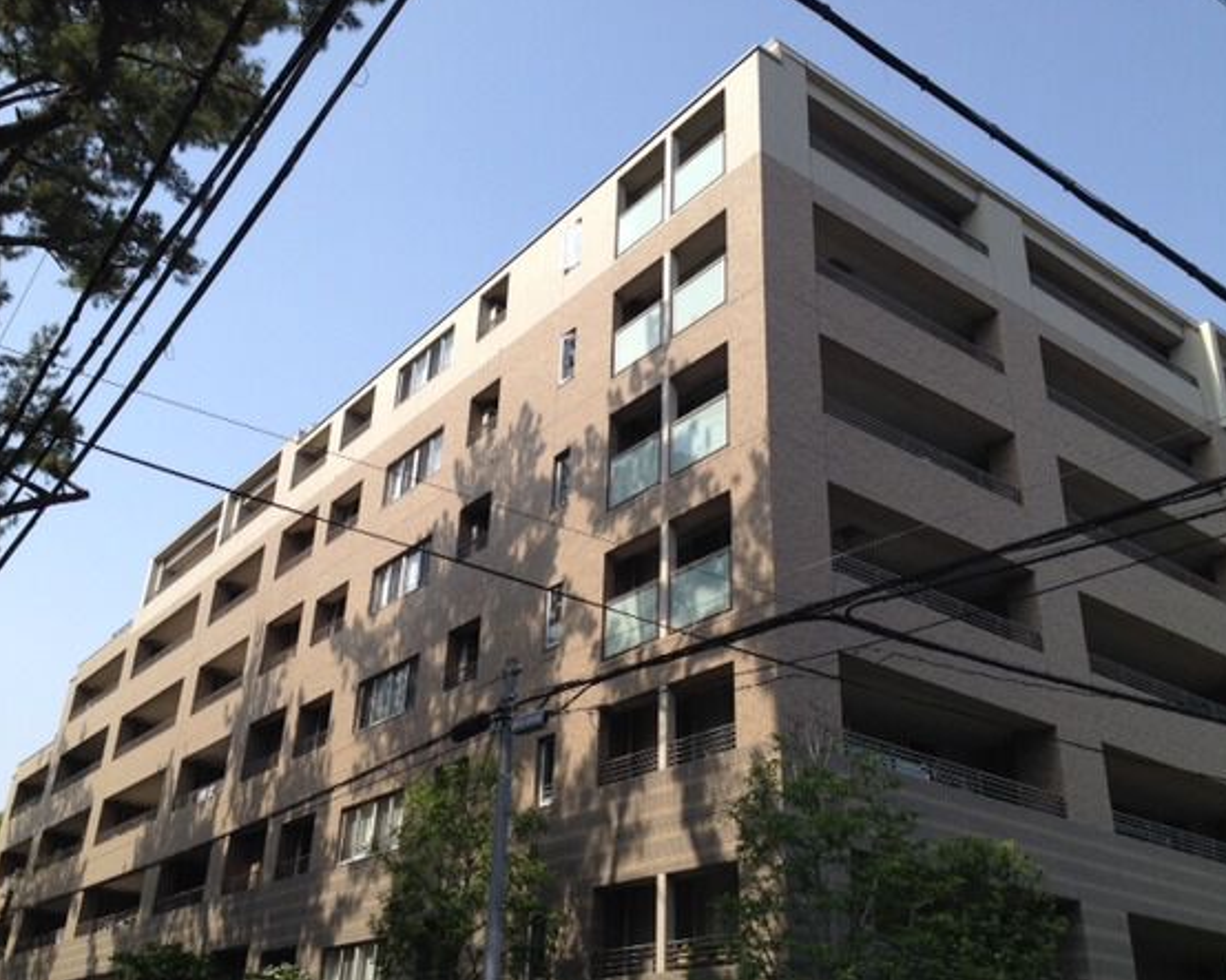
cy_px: 487
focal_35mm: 37
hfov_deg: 49.1
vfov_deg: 40.1
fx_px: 1342
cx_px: 573
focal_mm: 4.28
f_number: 2.4
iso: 50
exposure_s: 1/1227
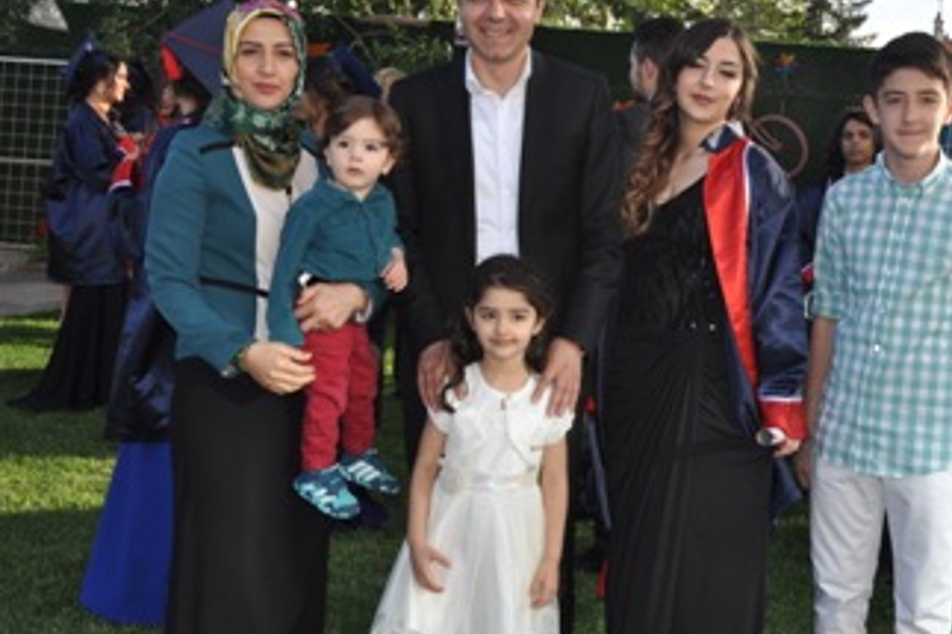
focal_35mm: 50
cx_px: 557
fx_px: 1321
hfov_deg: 39.5
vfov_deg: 27.0
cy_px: 336
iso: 200
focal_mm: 24
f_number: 8
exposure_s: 1/200
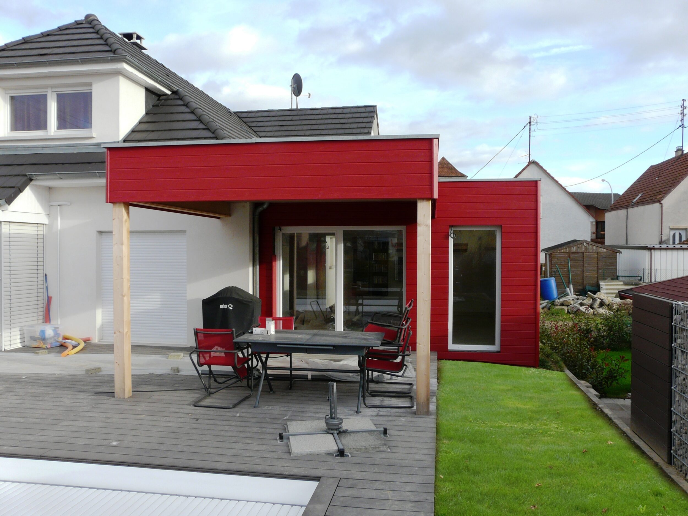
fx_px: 557
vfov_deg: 49.7
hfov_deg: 63.4
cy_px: 258
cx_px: 344
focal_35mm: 28
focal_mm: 4.6
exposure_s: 1/200
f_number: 4.5
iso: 100
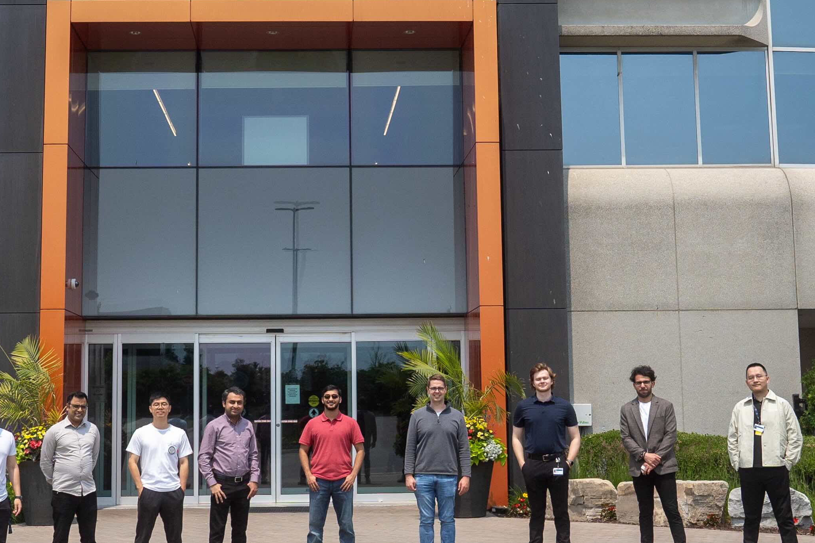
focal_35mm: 69
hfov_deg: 29.2
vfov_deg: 19.6
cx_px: 364
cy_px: 149
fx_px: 1562
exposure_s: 1/3200
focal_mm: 24
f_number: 4
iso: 200
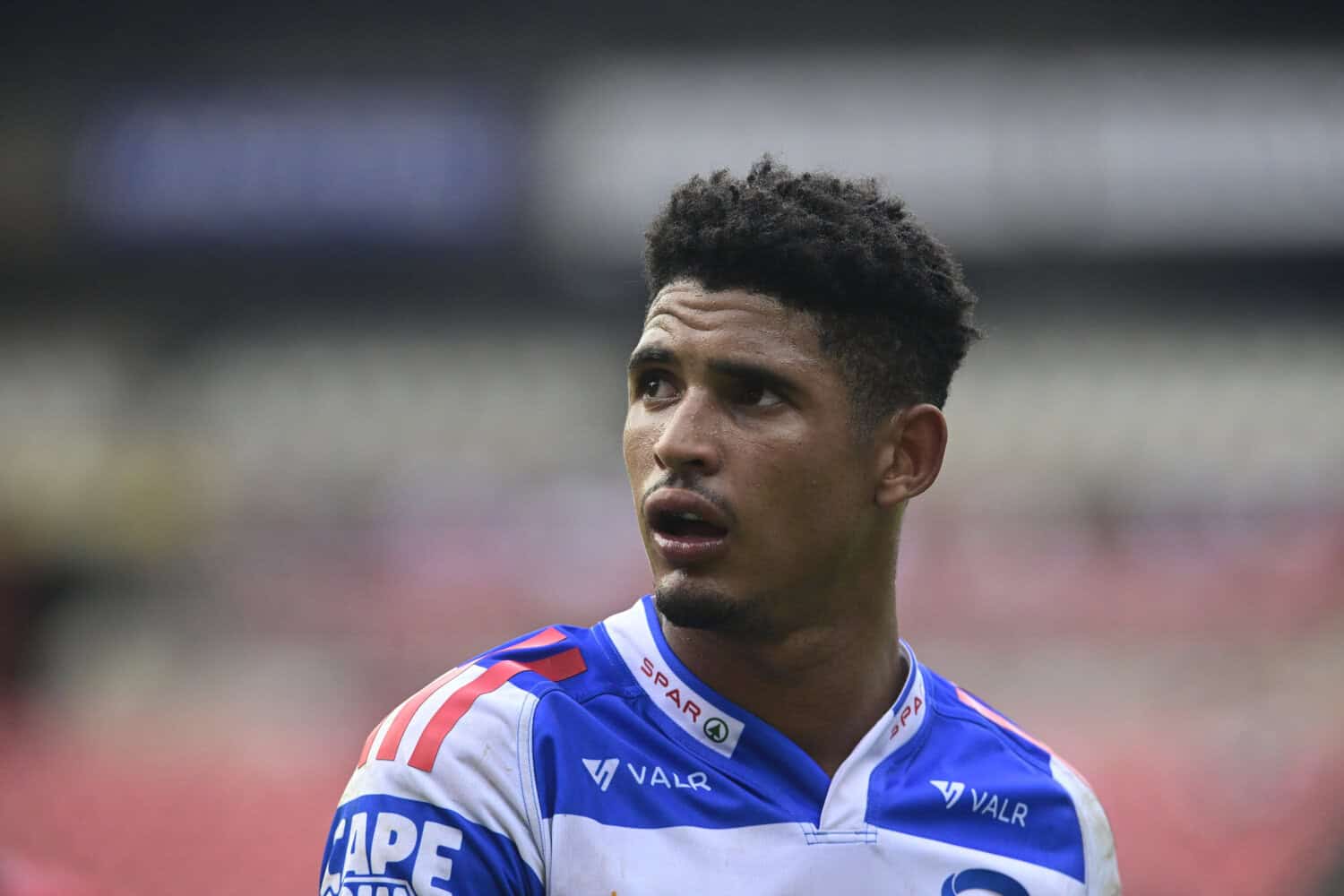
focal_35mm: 400
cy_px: 448
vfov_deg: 3.4
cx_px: 672
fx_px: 14932
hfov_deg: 5.2
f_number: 6.3
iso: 4000
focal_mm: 400
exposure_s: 1/2500
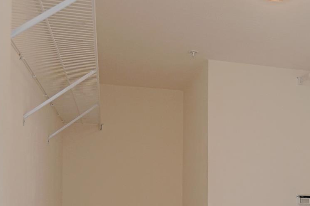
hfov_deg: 42.3
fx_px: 370
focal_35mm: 43
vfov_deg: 30.7
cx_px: 270
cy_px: 155
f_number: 3.5
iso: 160
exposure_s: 1/13
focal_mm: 20
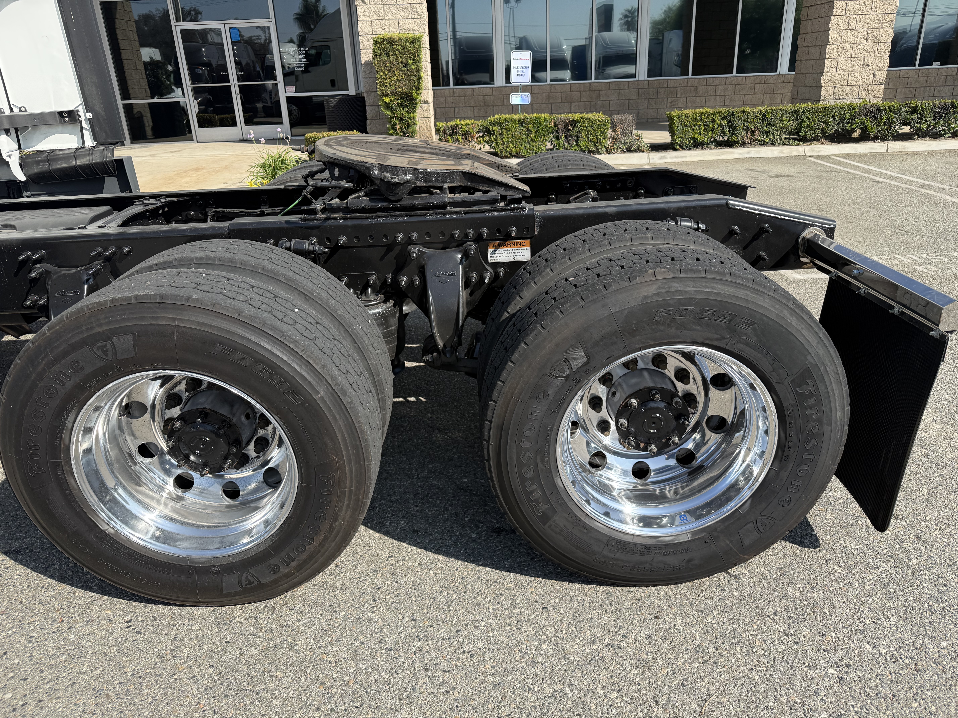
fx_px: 664
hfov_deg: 71.6
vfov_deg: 56.8
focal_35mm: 24
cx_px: 479
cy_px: 359
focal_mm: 6.76
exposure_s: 1/2703
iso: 100
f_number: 1.78
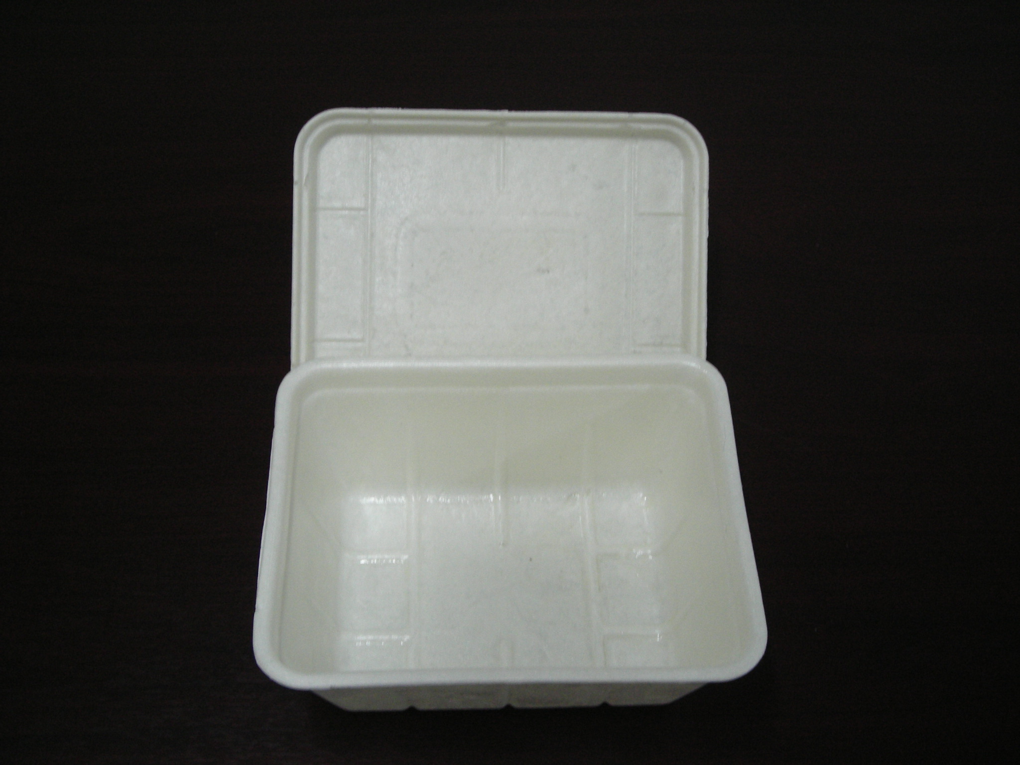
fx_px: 1208
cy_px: 382
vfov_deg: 35.1
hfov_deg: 45.8
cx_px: 510
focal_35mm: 41
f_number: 3.3
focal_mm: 6.8
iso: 182
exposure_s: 1/30
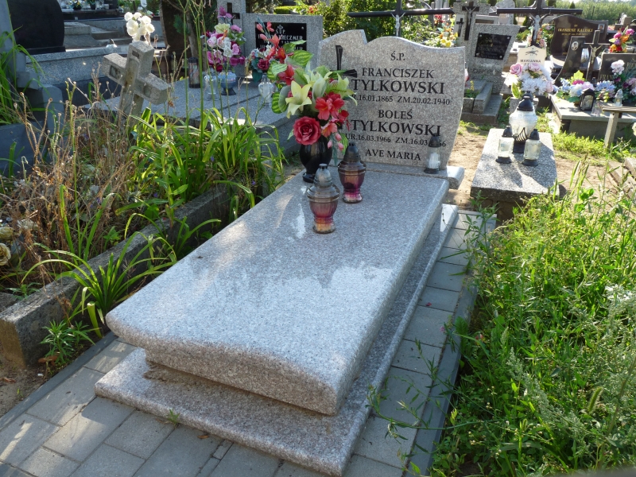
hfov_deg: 65.3
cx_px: 318
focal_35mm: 27
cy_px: 238
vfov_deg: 51.4
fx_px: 496
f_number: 4
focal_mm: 4.8
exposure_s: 1/160
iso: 100
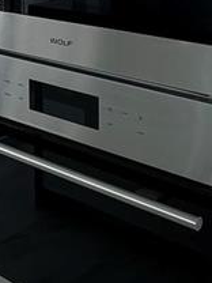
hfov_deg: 19.3
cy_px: -18
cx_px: 19
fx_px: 612
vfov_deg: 24.5
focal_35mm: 75
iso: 32
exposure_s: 1/170
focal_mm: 1.57
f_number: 1.8
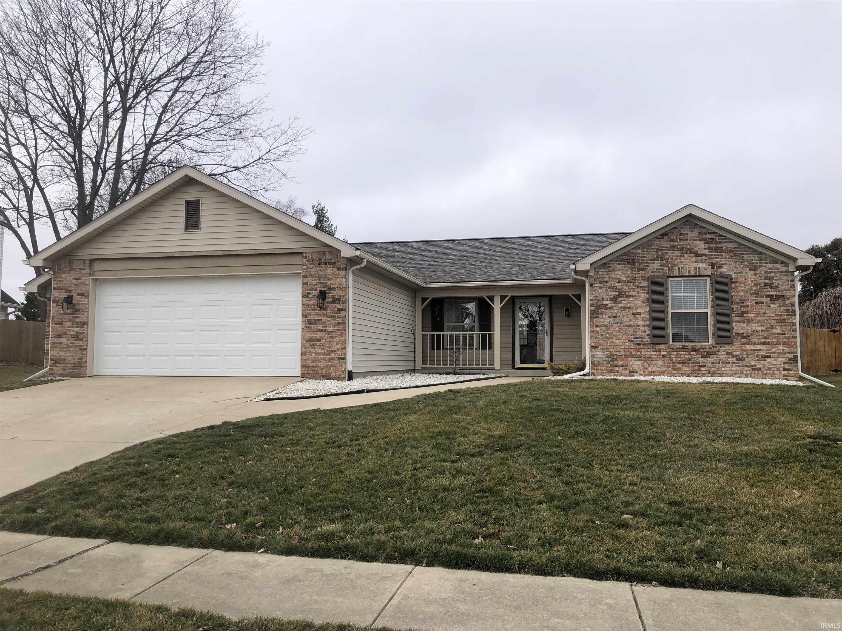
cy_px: 316
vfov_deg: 49.7
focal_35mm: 28
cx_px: 421
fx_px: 681
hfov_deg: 63.4
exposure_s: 1/1473
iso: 20
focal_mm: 4
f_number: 1.8
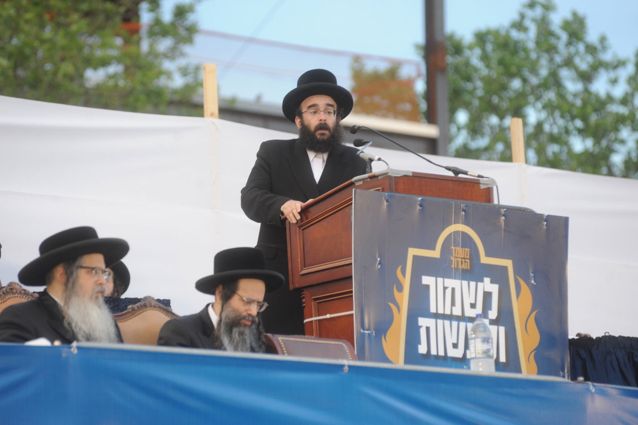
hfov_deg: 10.3
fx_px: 3541
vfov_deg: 6.9
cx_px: 319
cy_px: 212
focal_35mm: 200
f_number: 5
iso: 1000
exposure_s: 1/125
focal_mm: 200
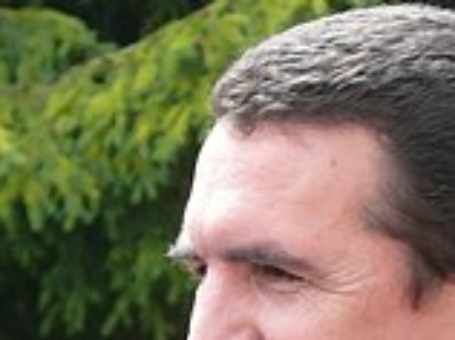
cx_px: 26
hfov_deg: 2.7
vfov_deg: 2.0
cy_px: 353
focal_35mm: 735
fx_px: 9646
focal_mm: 27.5
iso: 100
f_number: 4
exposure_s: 1/200
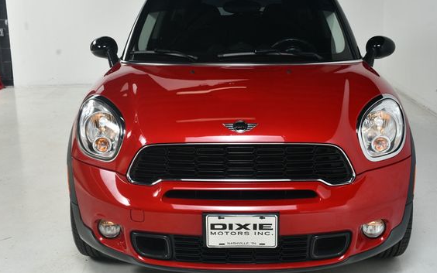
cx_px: 232
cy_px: 127
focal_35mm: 52
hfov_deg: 38.8
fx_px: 620
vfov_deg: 24.9
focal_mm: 30
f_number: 11
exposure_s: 1/160
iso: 100
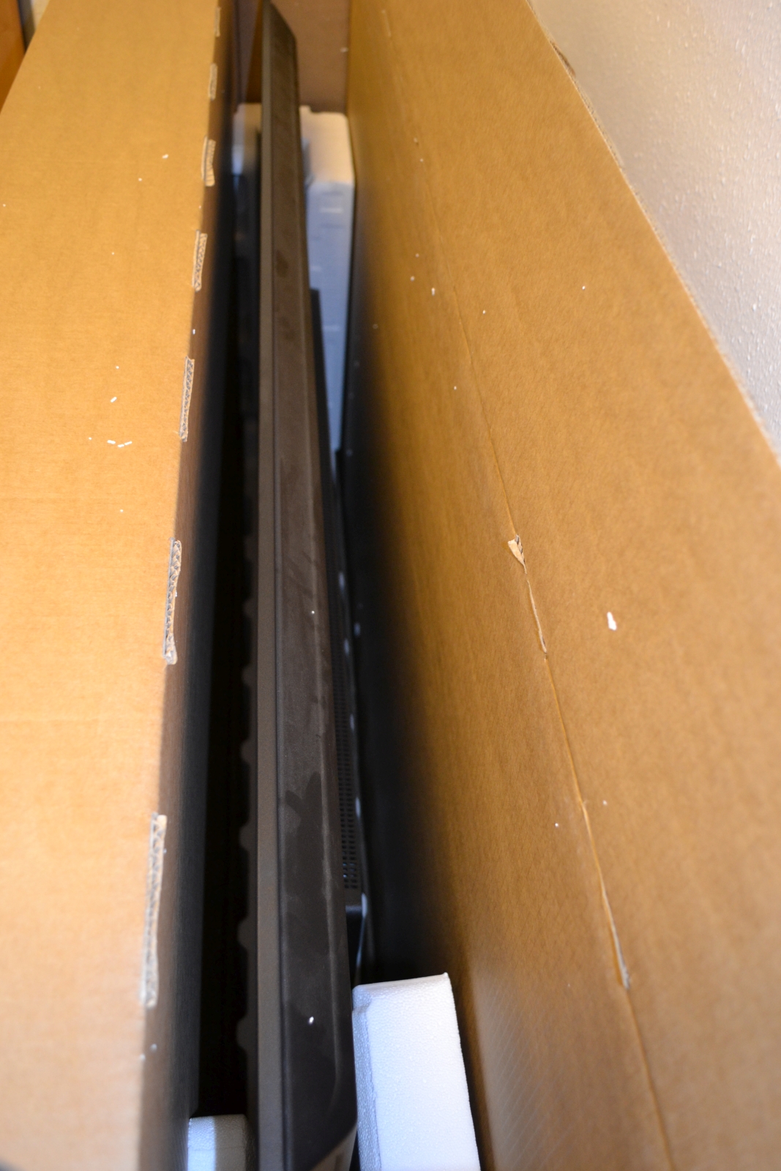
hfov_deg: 40.0
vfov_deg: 57.2
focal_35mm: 33
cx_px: 390
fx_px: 1074
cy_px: 586
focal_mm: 22
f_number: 3.8
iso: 900
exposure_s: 1/60
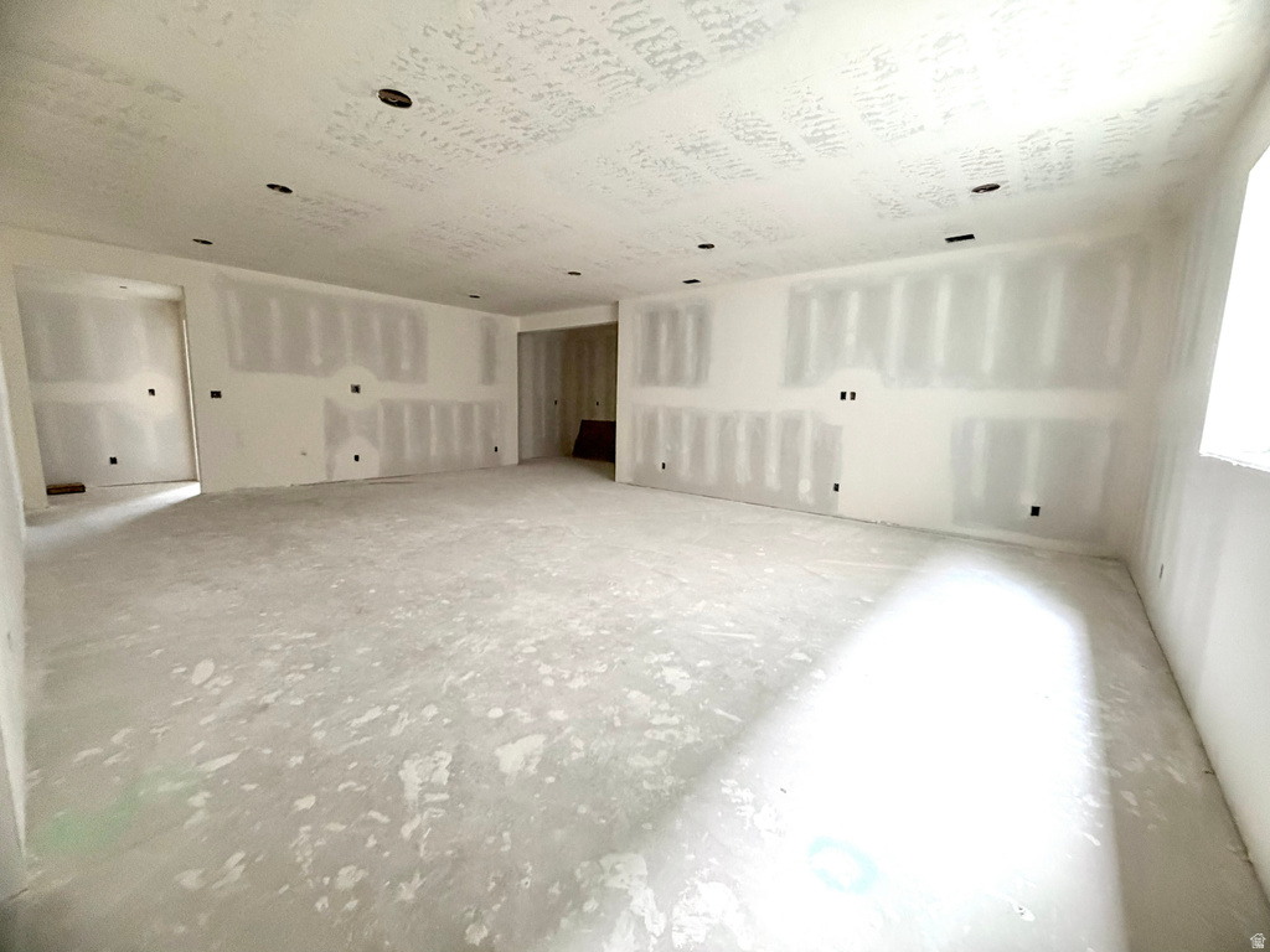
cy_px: 476
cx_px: 635
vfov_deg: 85.7
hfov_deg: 102.1
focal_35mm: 14
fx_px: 514
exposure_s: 1/60
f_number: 2.2
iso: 500
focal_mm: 2.22
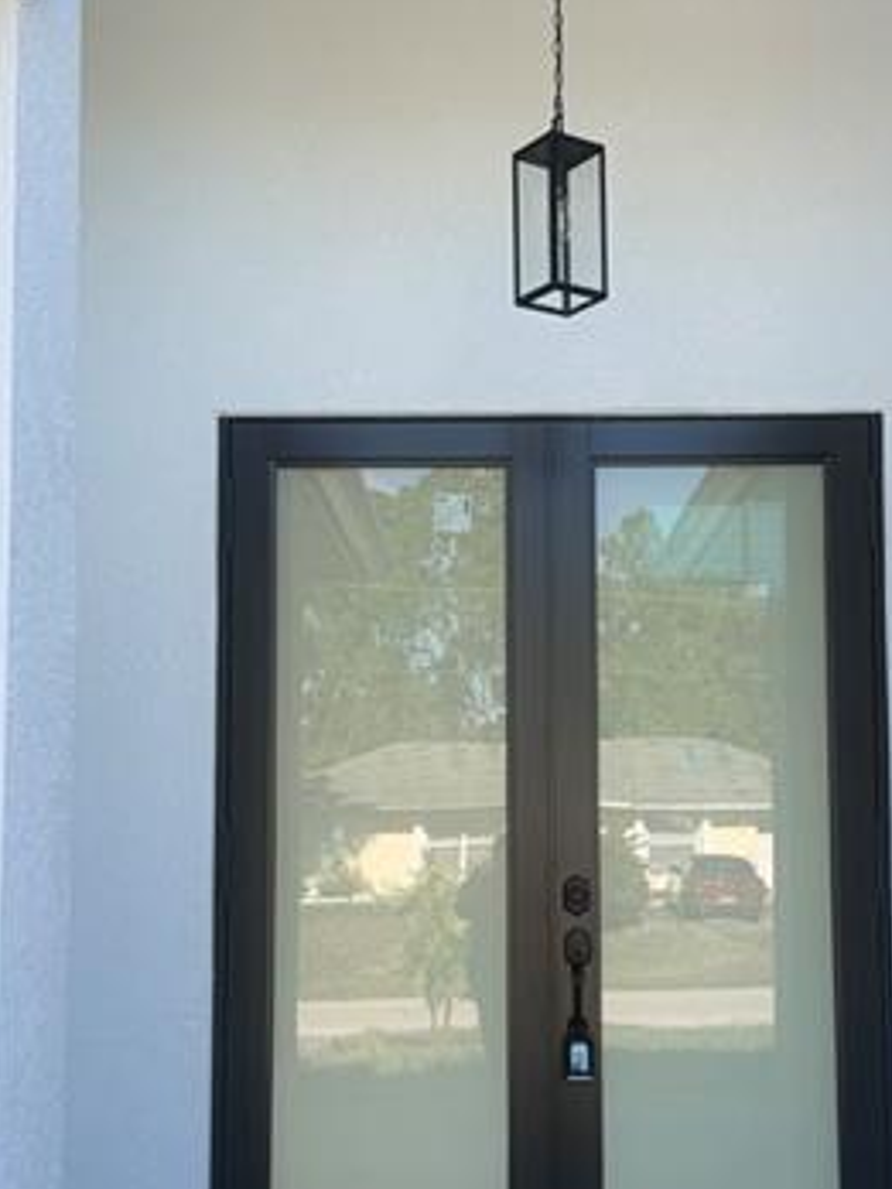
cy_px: 697
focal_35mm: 53
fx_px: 1821
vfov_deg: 36.1
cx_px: 540
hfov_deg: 27.5
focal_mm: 6.76
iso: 80
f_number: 1.78
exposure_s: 1/735
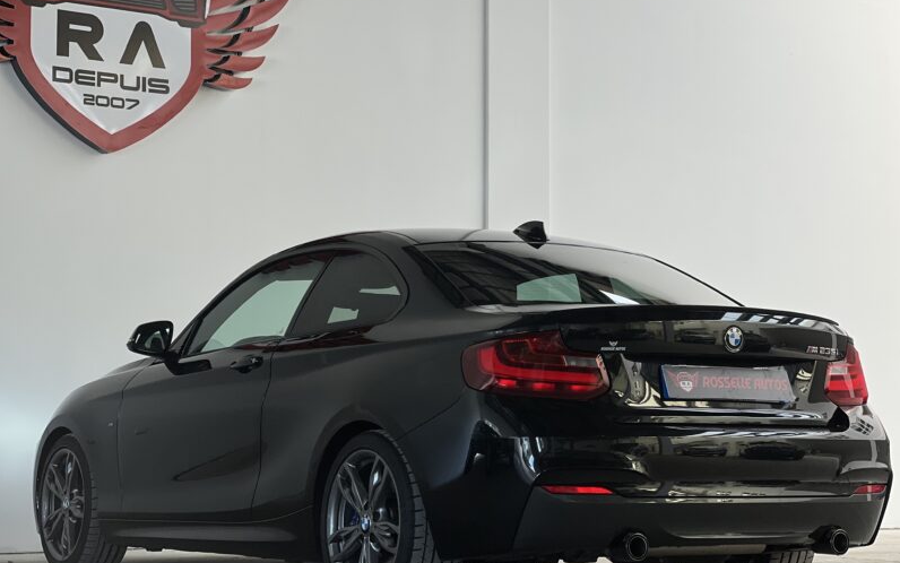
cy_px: 268
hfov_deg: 25.2
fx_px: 2012
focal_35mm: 82
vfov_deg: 15.9
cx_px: 451
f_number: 2.8
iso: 25
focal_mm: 9
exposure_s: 1/121
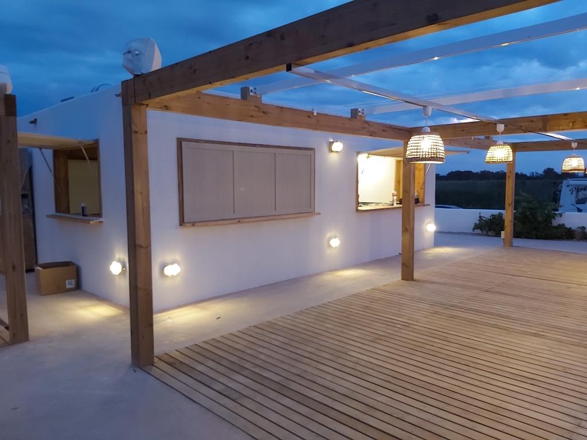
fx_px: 441
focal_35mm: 26
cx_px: 294
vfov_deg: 53.1
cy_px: 220
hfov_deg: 67.3
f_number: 1.7
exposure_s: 1/25
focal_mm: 3.92
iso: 400
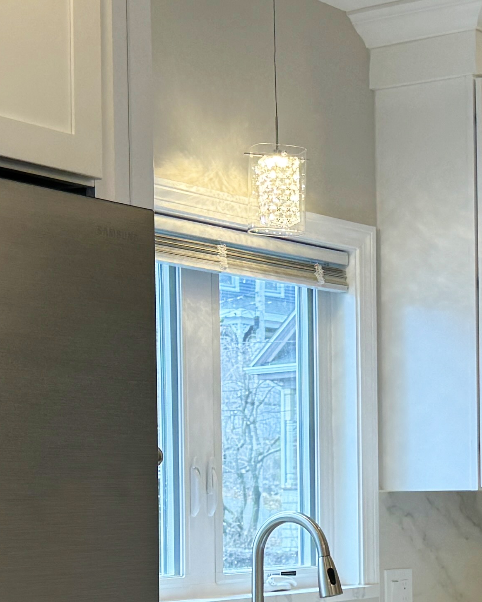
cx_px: 548
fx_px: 1640
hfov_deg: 16.2
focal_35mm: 92
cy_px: 475
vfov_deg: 20.6
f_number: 1.78
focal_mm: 6.86
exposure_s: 1/120
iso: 50
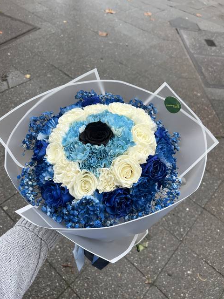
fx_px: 233
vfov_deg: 65.3
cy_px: 153
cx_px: 111
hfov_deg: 51.3
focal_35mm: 27
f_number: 1.5
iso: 40
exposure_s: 1/212
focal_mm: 5.7
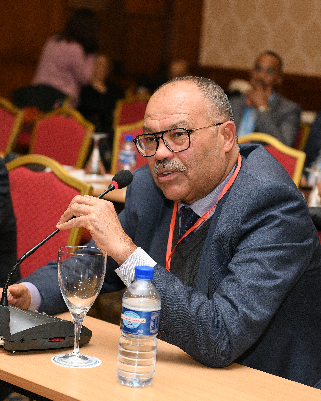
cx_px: 152
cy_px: 201
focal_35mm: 99
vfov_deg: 19.4
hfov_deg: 15.5
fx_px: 1176
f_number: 4
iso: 1250
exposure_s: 1/250
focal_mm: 70
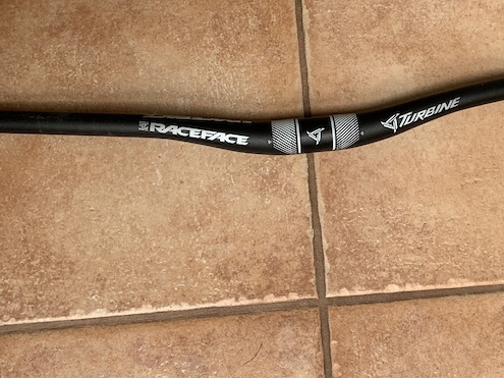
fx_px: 611
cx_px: 306
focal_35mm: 42
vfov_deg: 34.2
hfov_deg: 44.5
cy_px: 145
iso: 64
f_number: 1.8
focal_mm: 4.25
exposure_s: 1/121
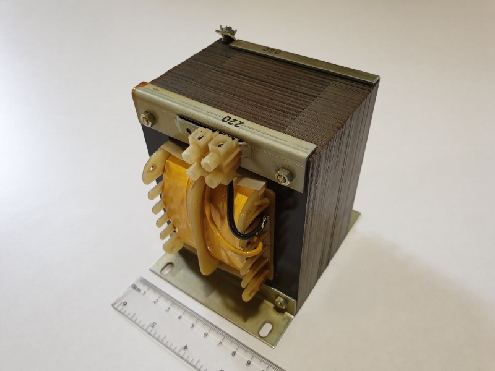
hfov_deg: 67.3
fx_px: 372
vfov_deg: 53.1
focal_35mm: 26
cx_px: 248
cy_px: 186
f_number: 2.4
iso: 320
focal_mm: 4.3
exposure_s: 1/33
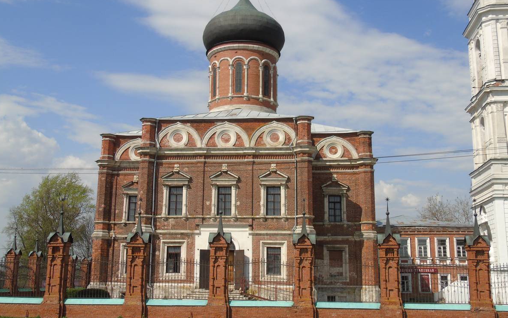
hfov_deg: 46.2
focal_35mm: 43
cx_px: 254
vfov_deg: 29.9
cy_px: 143
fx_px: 595
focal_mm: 7.1
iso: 80
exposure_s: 1/1000
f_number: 4.1
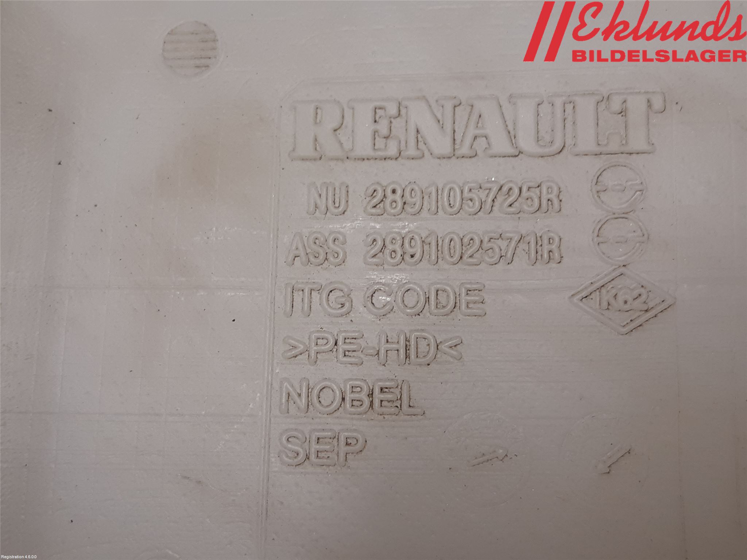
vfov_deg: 53.1
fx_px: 561
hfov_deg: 67.3
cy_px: 280
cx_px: 374
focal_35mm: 26
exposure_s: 1/50
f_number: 1.7
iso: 64
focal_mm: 3.93
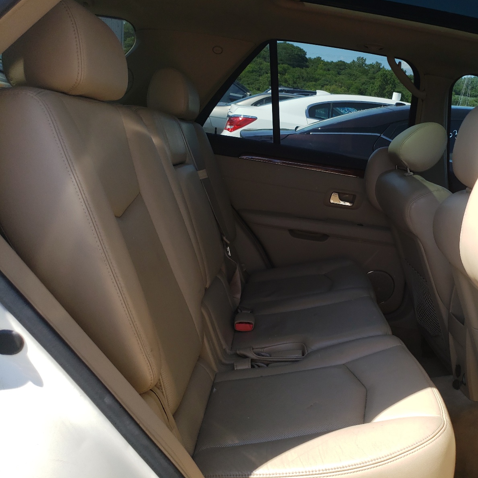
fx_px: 484
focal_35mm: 31
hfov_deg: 51.5
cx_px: 322
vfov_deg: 52.5
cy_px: 237
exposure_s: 1/1250
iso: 50
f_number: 1.5
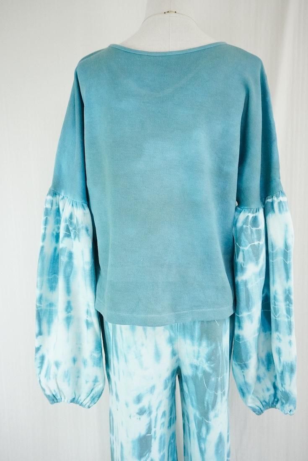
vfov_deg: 61.9
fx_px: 384
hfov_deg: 43.7
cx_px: 154
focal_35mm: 30
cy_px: 230
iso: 5000
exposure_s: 1/320
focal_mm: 20
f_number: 6.3
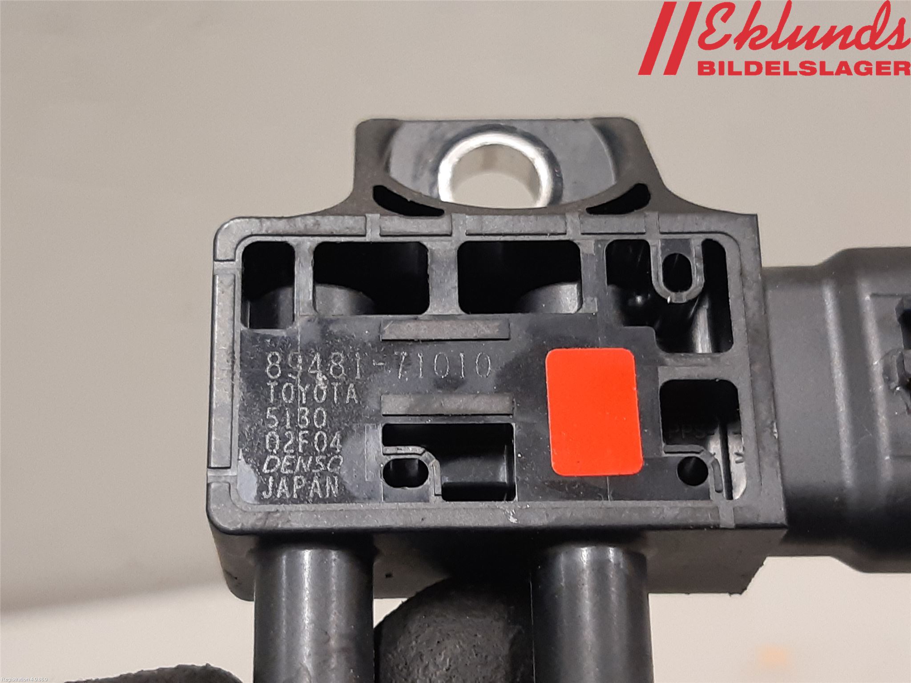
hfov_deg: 67.3
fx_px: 684
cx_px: 456
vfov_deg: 53.1
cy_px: 342
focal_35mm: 26
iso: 200
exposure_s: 1/50
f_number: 1.7
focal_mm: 3.93
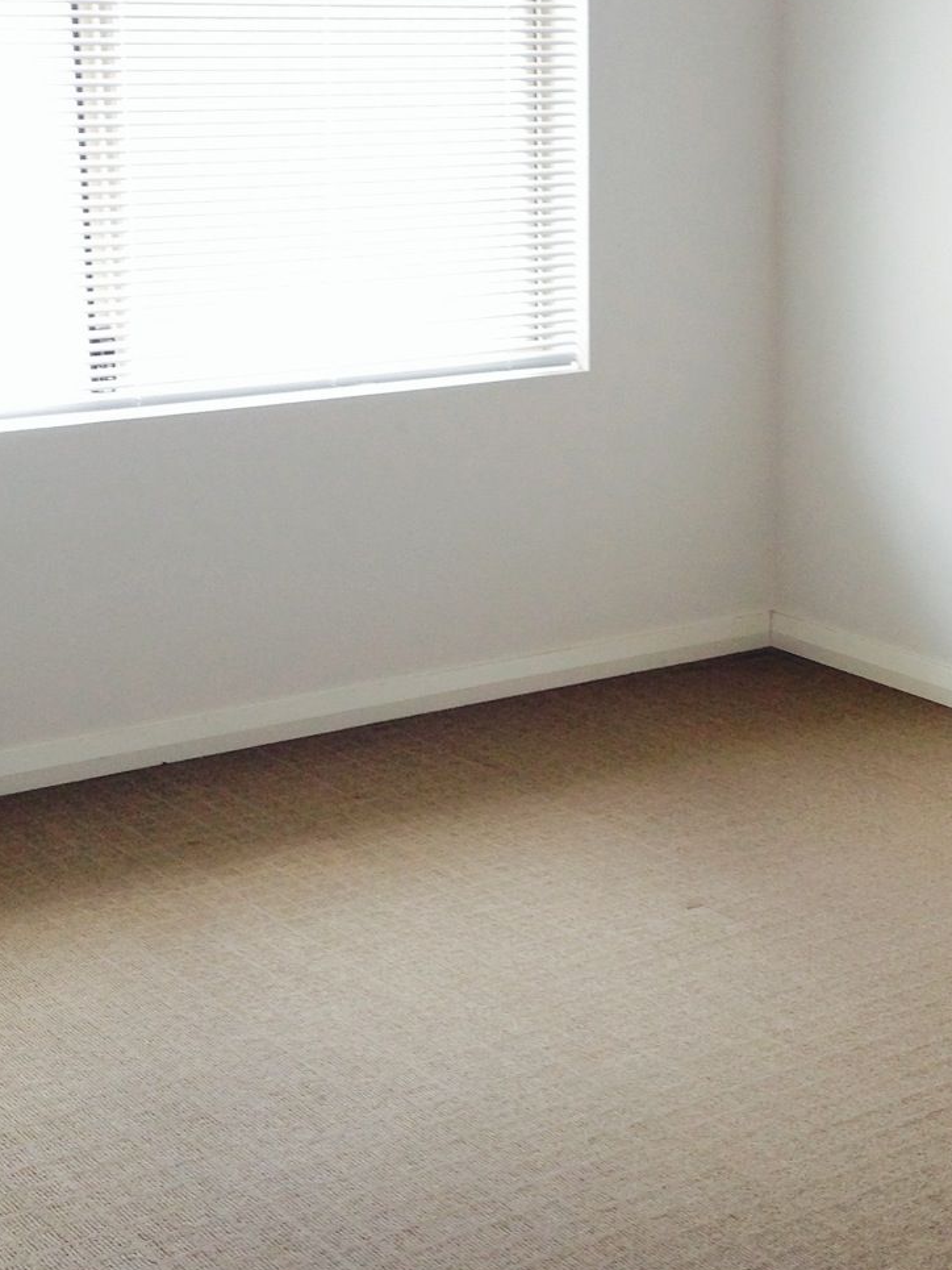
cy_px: 550
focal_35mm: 70
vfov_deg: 27.7
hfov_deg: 20.8
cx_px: 731
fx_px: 2566
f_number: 2.4
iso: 64
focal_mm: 4.12
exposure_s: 1/60
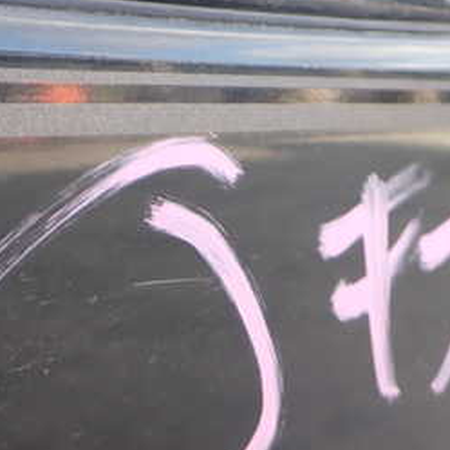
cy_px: 264
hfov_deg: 26.6
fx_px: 941
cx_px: 130
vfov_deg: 26.8
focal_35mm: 64
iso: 125
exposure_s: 1/125
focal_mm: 5.4
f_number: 2.3
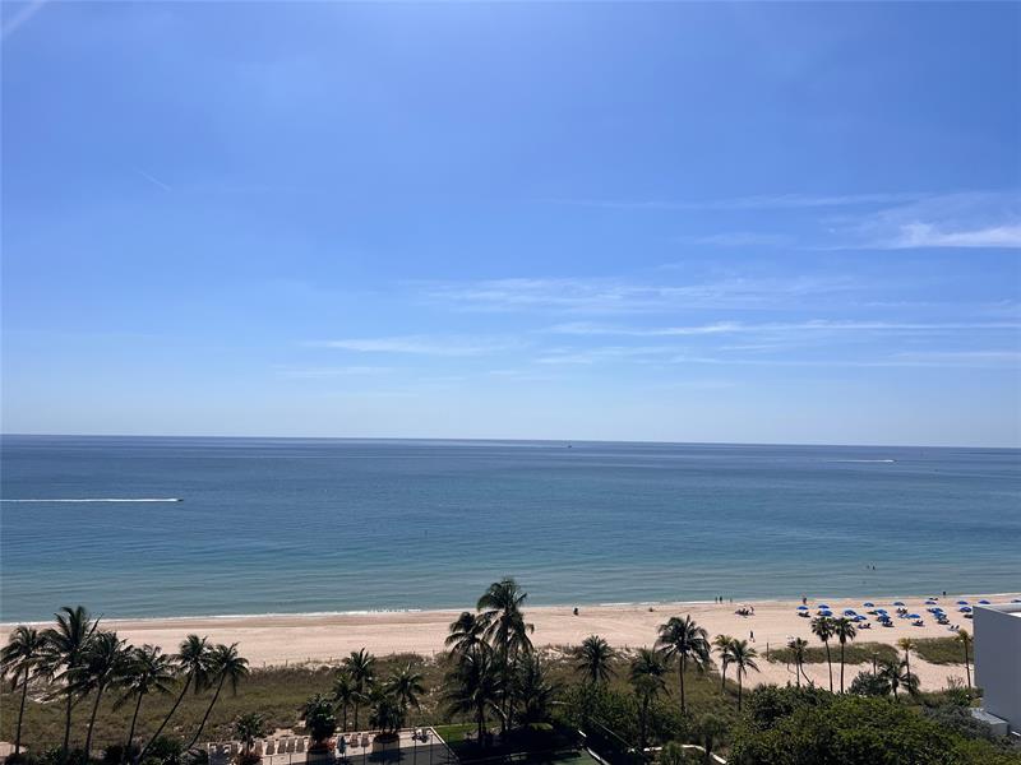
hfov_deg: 67.3
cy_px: 382
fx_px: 767
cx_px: 510
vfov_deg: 53.1
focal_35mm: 26
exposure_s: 1/11364
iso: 50
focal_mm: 5.7
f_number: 1.5
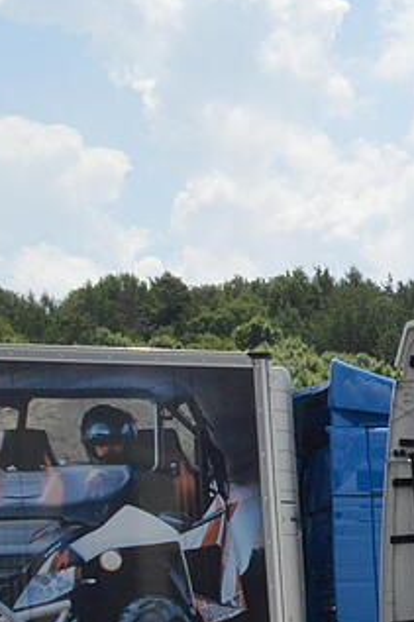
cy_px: 683
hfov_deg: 9.6
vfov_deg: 15.6
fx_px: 2205
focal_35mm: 128
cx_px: 979
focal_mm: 25
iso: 800
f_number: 14
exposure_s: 1/800
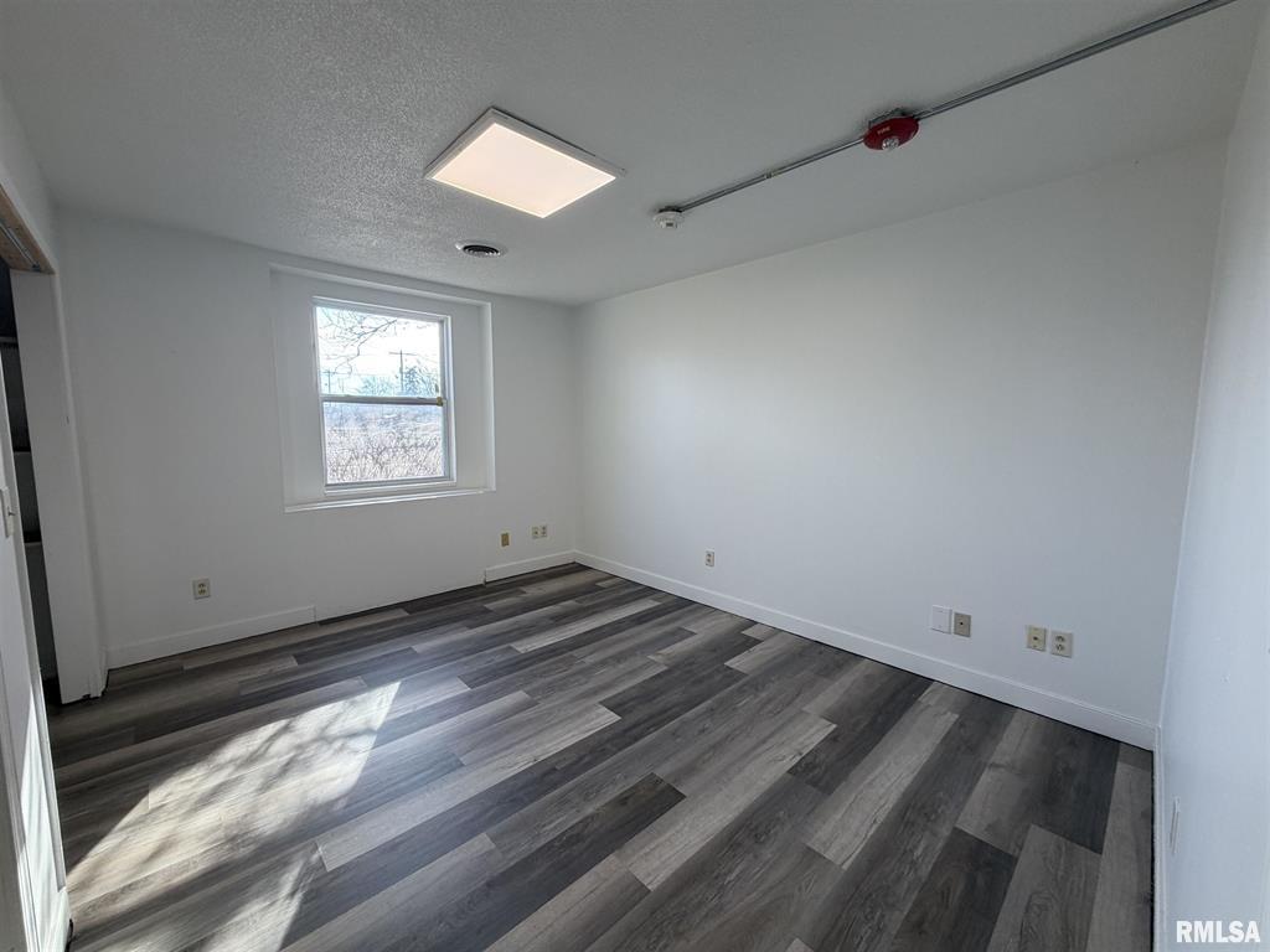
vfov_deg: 85.7
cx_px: 635
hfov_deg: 102.1
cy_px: 476
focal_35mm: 14
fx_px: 514
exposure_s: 1/120
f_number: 2.2
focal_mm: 2.22
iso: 100
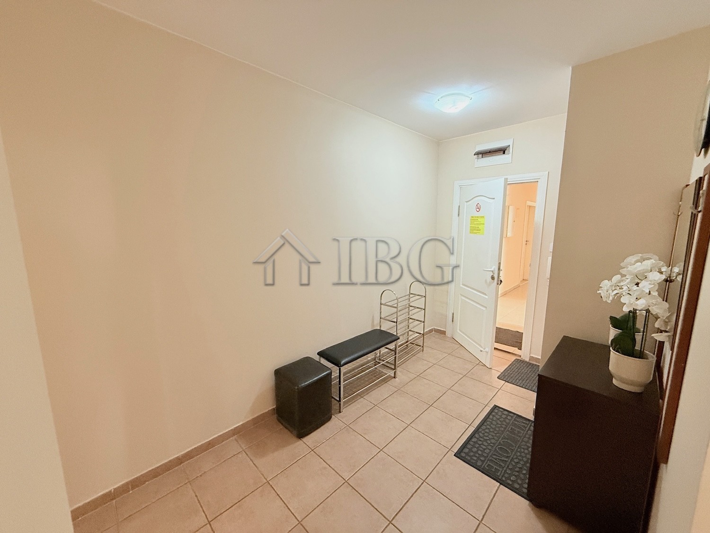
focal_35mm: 14
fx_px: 287
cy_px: 266
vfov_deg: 85.7
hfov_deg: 102.1
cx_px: 355
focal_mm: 2.22
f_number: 2.2
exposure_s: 1/50
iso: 400
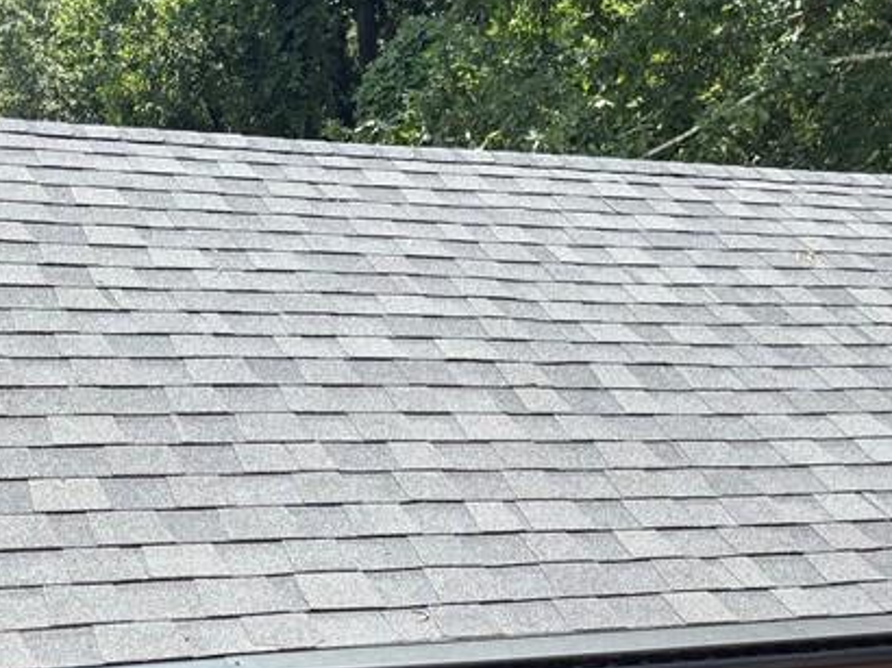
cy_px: 788
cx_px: 618
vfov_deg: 21.1
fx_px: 1674
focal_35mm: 65
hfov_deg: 29.6
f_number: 1.6
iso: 50
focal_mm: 5.96
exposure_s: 1/903
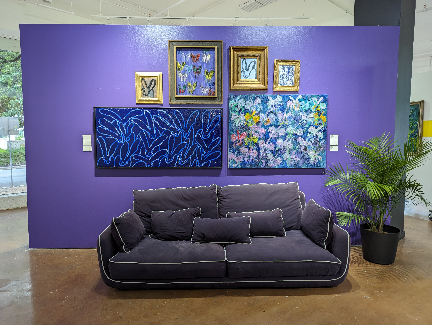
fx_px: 300
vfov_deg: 56.9
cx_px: 216
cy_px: 162
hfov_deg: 71.5
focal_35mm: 24
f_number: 1.85
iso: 71
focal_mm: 6.81
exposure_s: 1/60
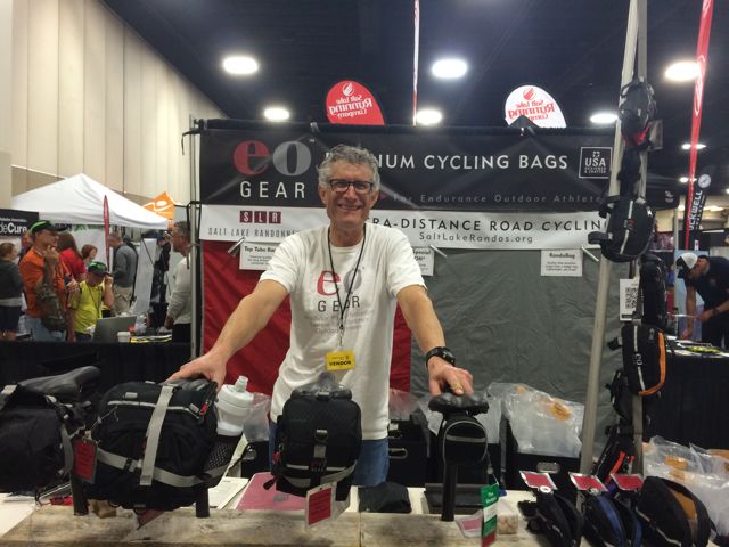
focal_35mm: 30
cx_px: 364
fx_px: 632
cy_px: 274
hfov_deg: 60.0
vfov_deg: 46.8
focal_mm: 4.12
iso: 125
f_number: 2.2
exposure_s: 1/30
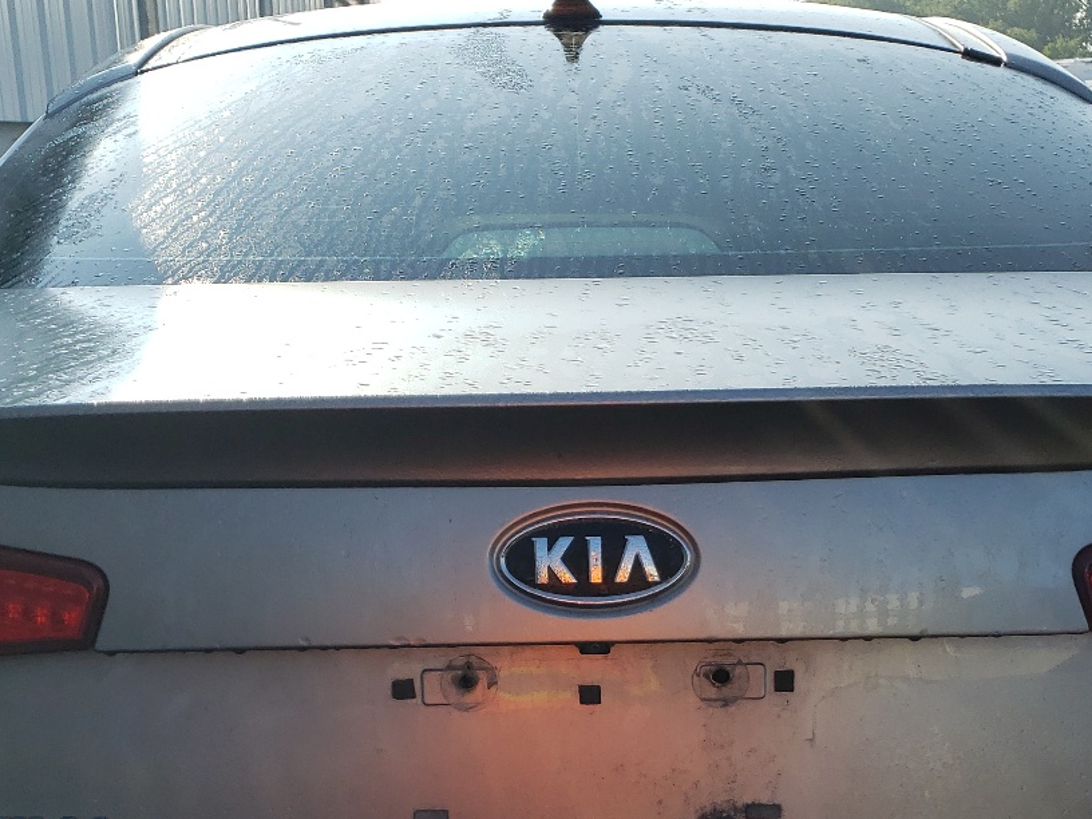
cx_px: 587
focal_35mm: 51
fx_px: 1609
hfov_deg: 37.5
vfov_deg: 27.7
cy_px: 700
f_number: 1.5
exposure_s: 1/2000
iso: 50
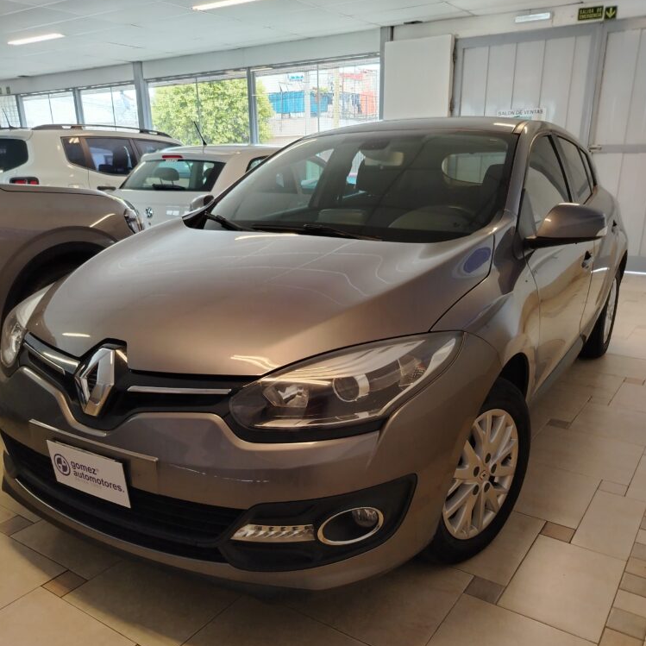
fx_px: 612
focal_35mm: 29
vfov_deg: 55.2
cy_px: 387
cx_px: 317
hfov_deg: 55.6
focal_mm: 5.25
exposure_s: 1/33.3
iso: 450
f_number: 1.75
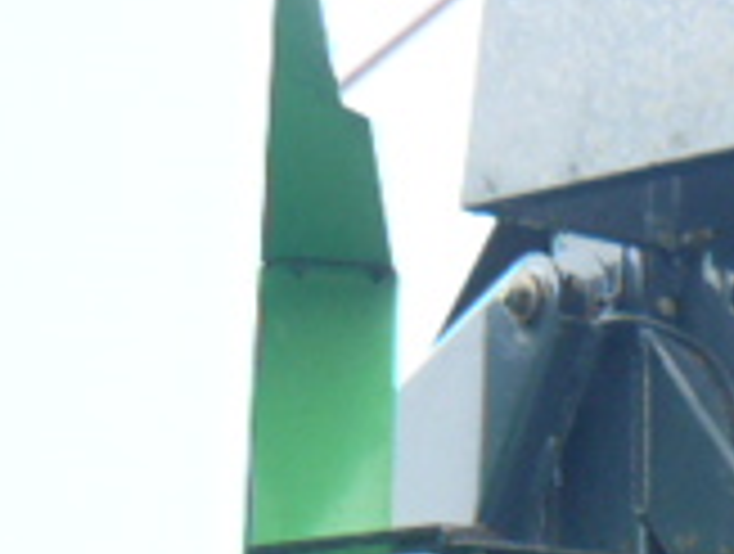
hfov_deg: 12.9
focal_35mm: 141
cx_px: 1238
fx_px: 2996
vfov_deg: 9.9
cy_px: 1045
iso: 100
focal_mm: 6
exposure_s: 1/100
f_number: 2.8
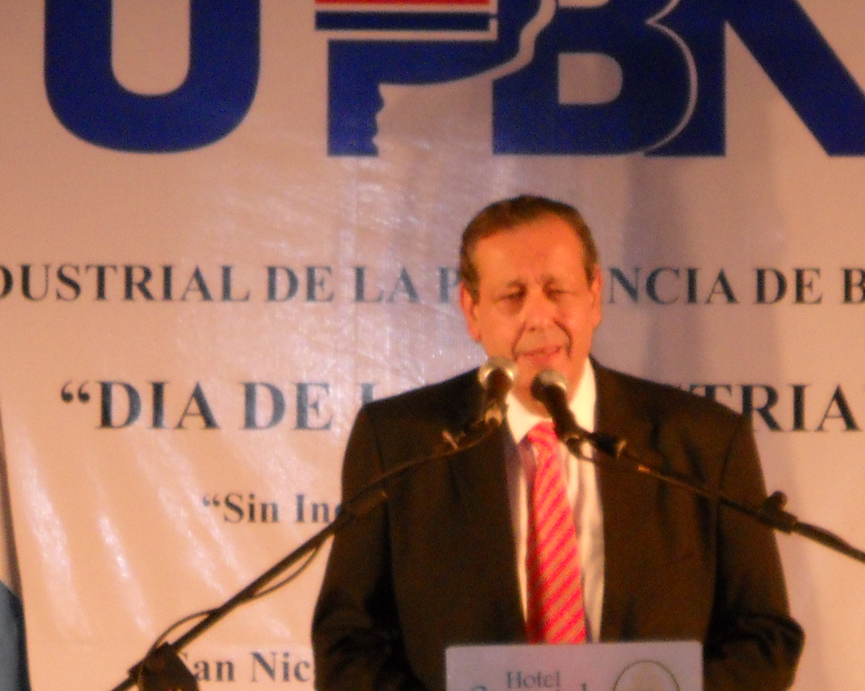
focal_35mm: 233
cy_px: 320
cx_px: 551
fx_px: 5964
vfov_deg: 6.6
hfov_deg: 8.3
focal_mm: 20.49
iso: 400
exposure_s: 1/60
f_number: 6
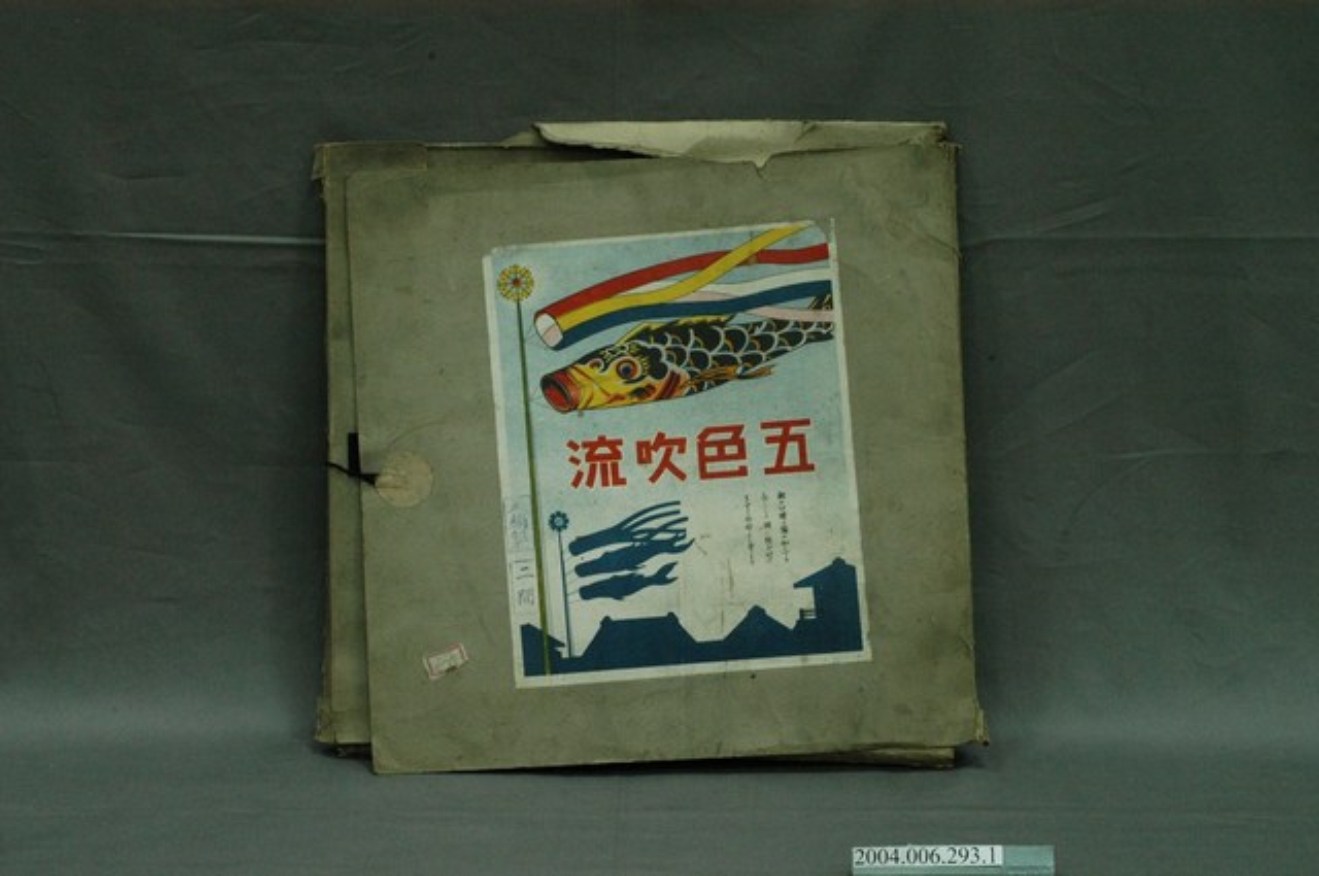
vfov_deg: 15.1
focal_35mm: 90
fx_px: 3293
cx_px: 660
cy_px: 438
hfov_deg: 22.6
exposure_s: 1/20
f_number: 10
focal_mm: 60
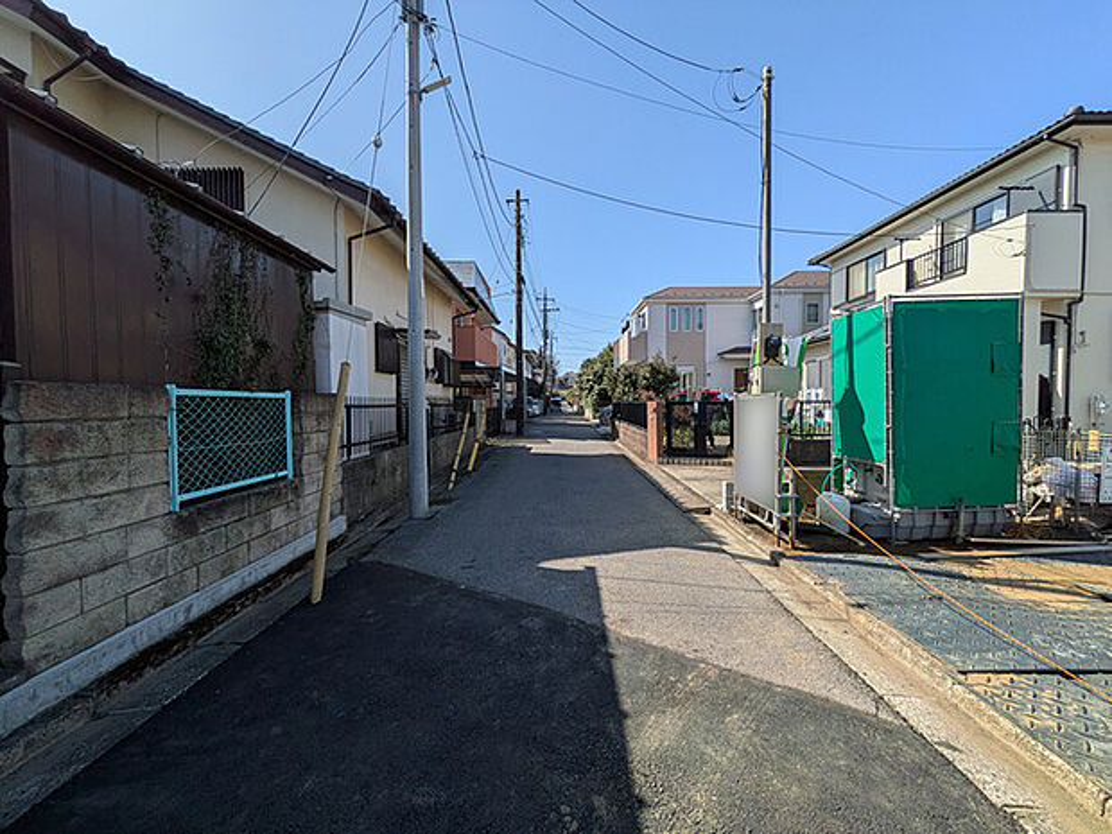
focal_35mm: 14
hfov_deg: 102.1
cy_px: 417
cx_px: 556
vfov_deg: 85.7
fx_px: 450
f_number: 2.2
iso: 48
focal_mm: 1.83
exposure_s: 1/1751
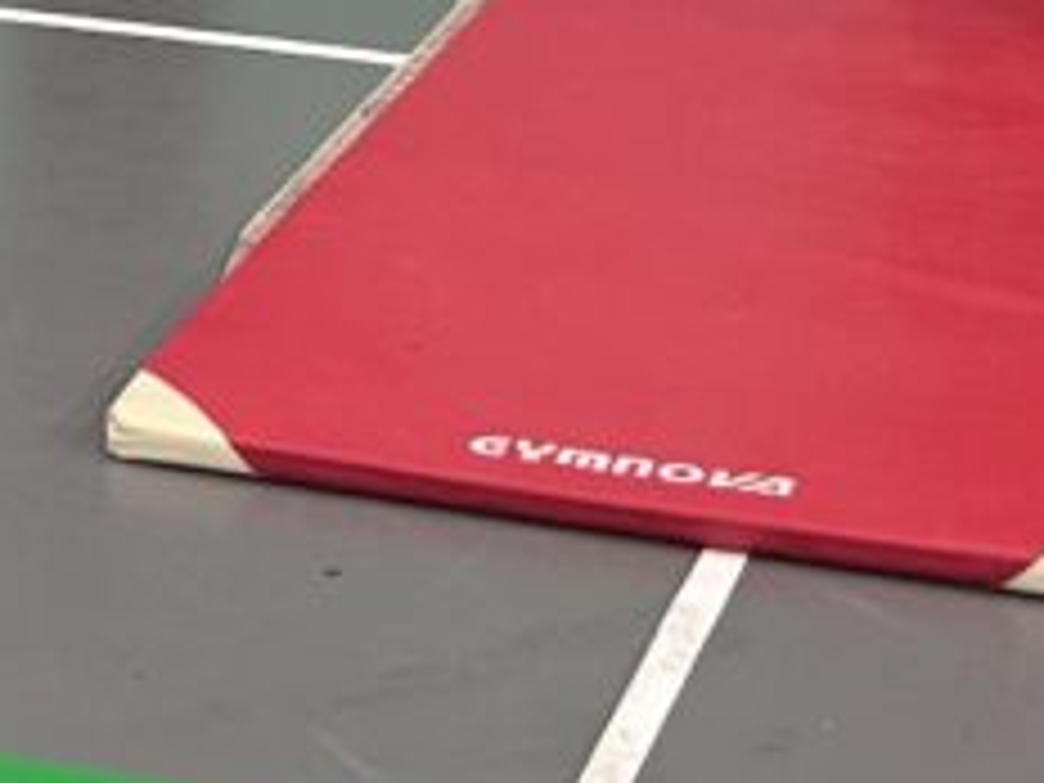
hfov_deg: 13.9
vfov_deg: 10.0
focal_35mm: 141
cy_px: -578
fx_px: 4252
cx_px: 81
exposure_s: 1/50
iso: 160
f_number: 1.5
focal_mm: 5.7
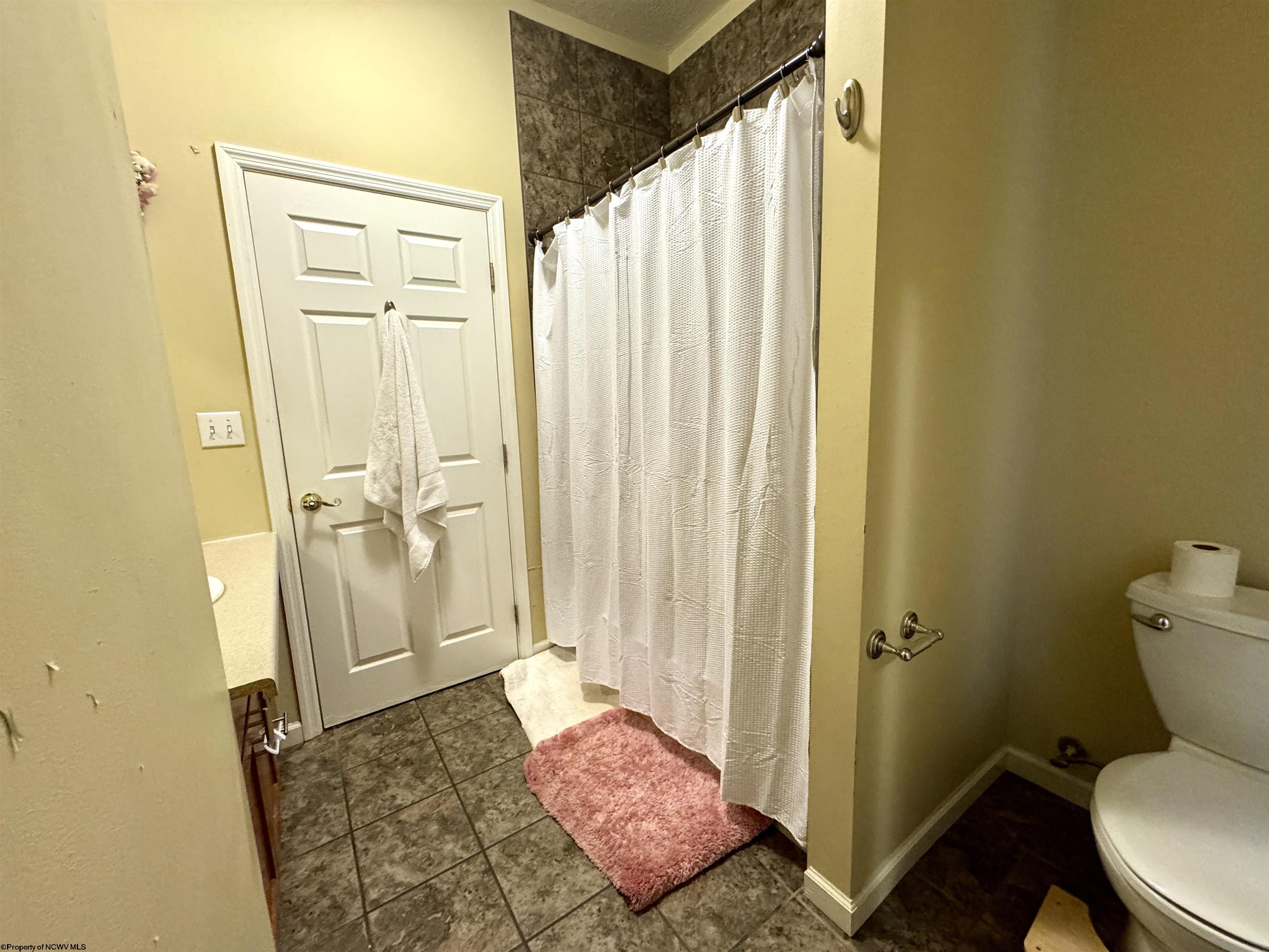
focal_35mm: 14
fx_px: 513
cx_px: 634
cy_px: 476
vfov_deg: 85.7
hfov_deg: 102.1
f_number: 2.2
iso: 400
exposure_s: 1/60
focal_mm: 2.22
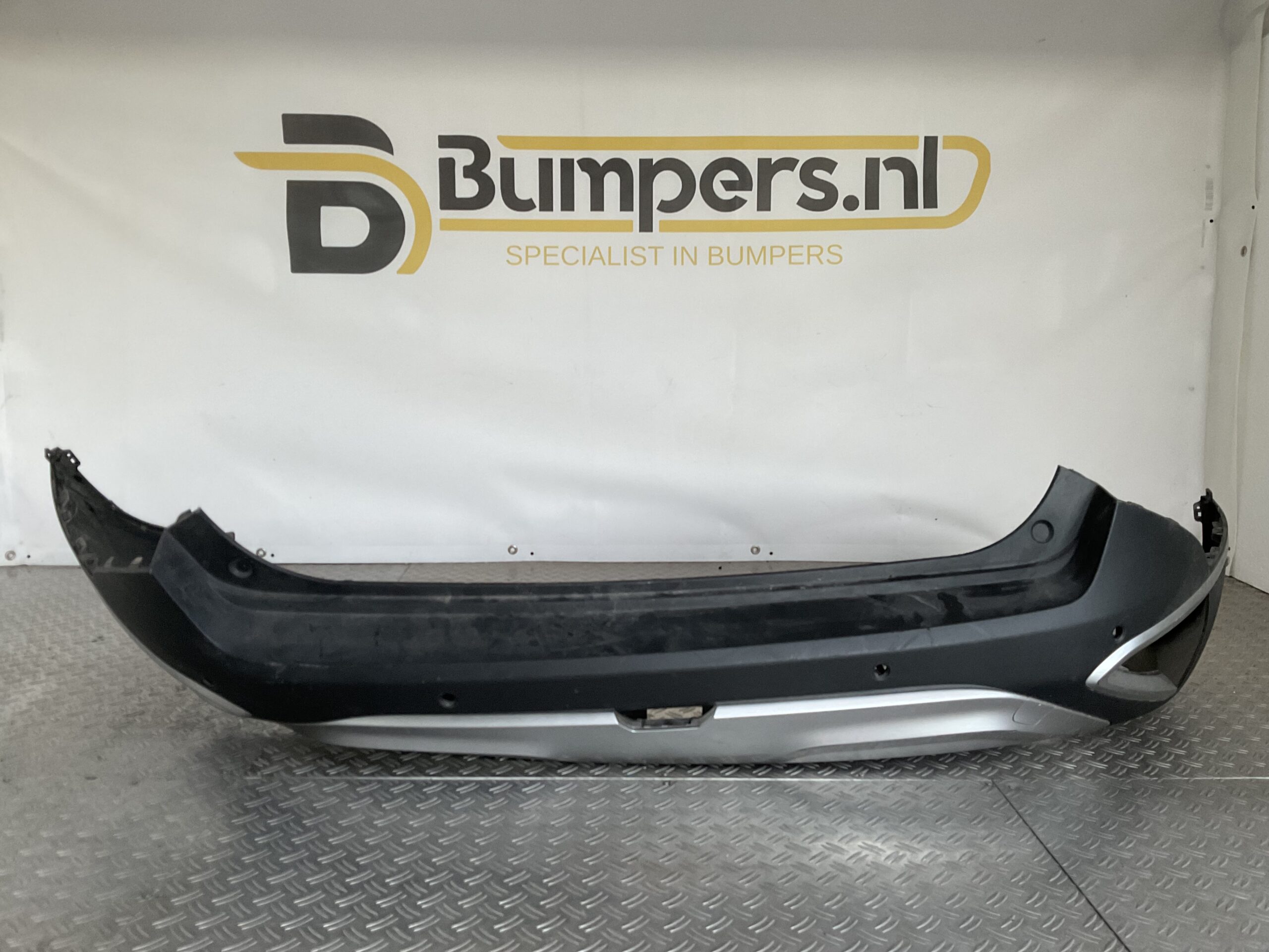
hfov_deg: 61.7
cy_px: 476
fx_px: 1063
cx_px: 634
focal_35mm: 29
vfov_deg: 48.2
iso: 80
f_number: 1.8
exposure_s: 1/50
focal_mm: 3
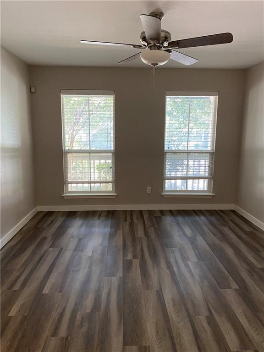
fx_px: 264
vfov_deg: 67.3
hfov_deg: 53.1
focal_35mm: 26
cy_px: 176
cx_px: 132
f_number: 1.8
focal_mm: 4.25
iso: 160
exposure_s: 1/60
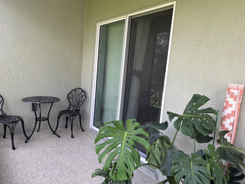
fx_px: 191
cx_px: 122
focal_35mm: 27
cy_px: 95
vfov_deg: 51.4
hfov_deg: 65.3
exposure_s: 1/121
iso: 50
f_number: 1.6
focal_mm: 5.96
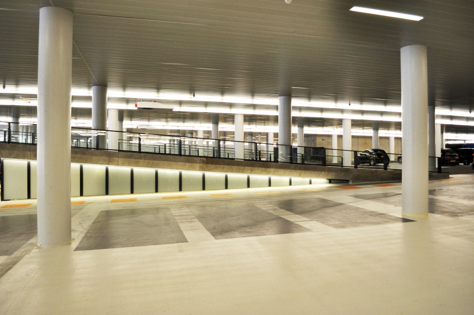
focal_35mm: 27
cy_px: 158
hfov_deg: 67.5
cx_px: 237
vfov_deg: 47.8
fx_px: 355
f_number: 4
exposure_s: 1/60
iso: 400
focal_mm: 18
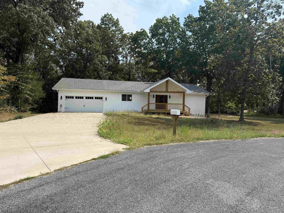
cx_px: 142
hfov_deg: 71.6
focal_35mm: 24
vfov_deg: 56.8
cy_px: 106
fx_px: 197
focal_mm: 6.76
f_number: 1.78
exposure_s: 1/3279
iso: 80
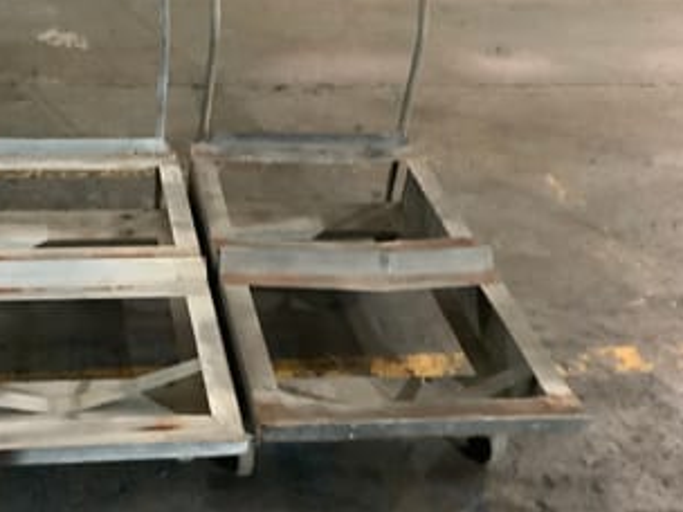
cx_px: 177
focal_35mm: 51
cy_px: 181
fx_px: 1006
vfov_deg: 28.4
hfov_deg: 36.7
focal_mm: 3.3
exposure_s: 1/17
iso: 640
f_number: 2.4
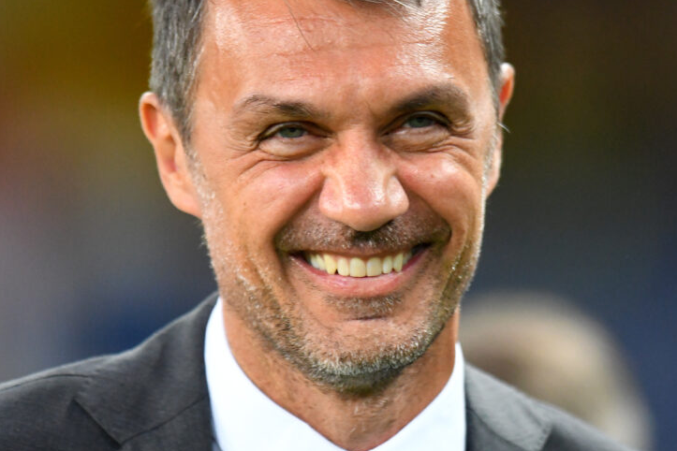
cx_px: 350
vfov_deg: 1.6
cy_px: 153
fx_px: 15983
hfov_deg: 2.4
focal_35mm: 850
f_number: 2.8
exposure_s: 1/640
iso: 3600
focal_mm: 400
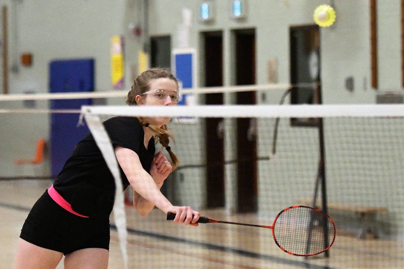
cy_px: 134
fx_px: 1649
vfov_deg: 9.3
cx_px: 202
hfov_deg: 14.0
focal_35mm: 147
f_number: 2.8
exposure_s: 1/1000
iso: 12800
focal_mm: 98
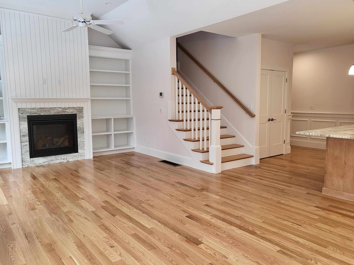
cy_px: 134
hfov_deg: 65.3
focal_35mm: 27
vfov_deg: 51.4
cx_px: 176
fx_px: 276
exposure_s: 1/120
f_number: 1.8
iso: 160
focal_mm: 4.25
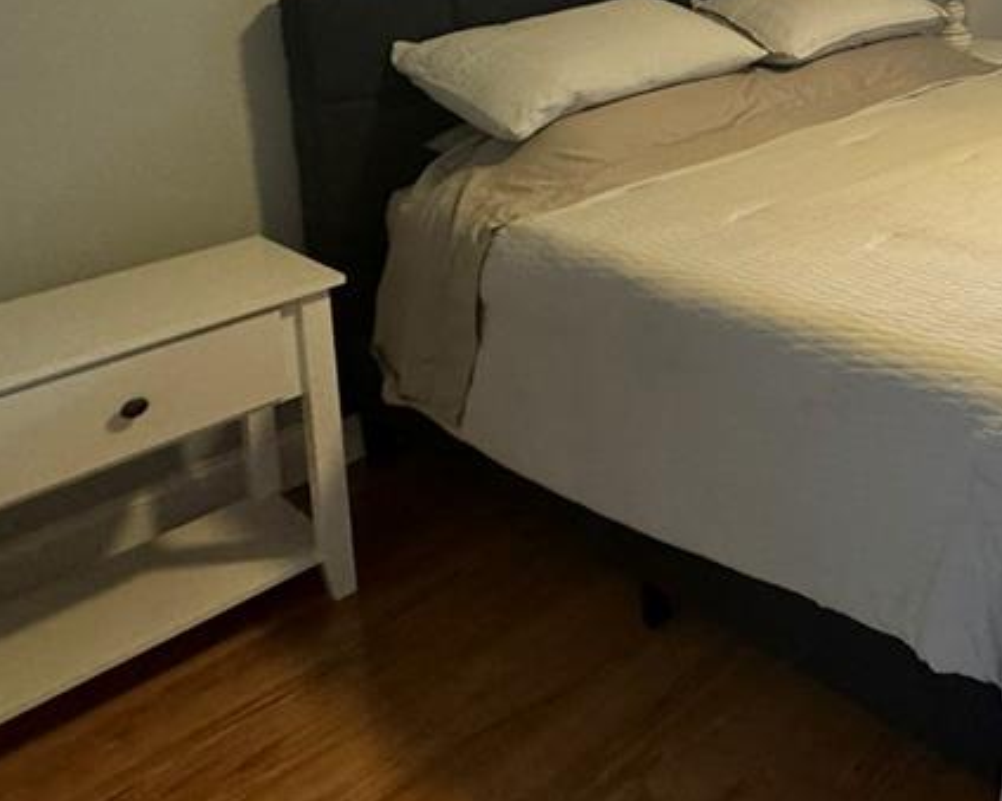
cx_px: 1191
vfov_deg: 37.8
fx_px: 978
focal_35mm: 33
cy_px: -61
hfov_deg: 39.7
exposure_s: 1/60
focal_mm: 2.22
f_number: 2.2
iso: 320
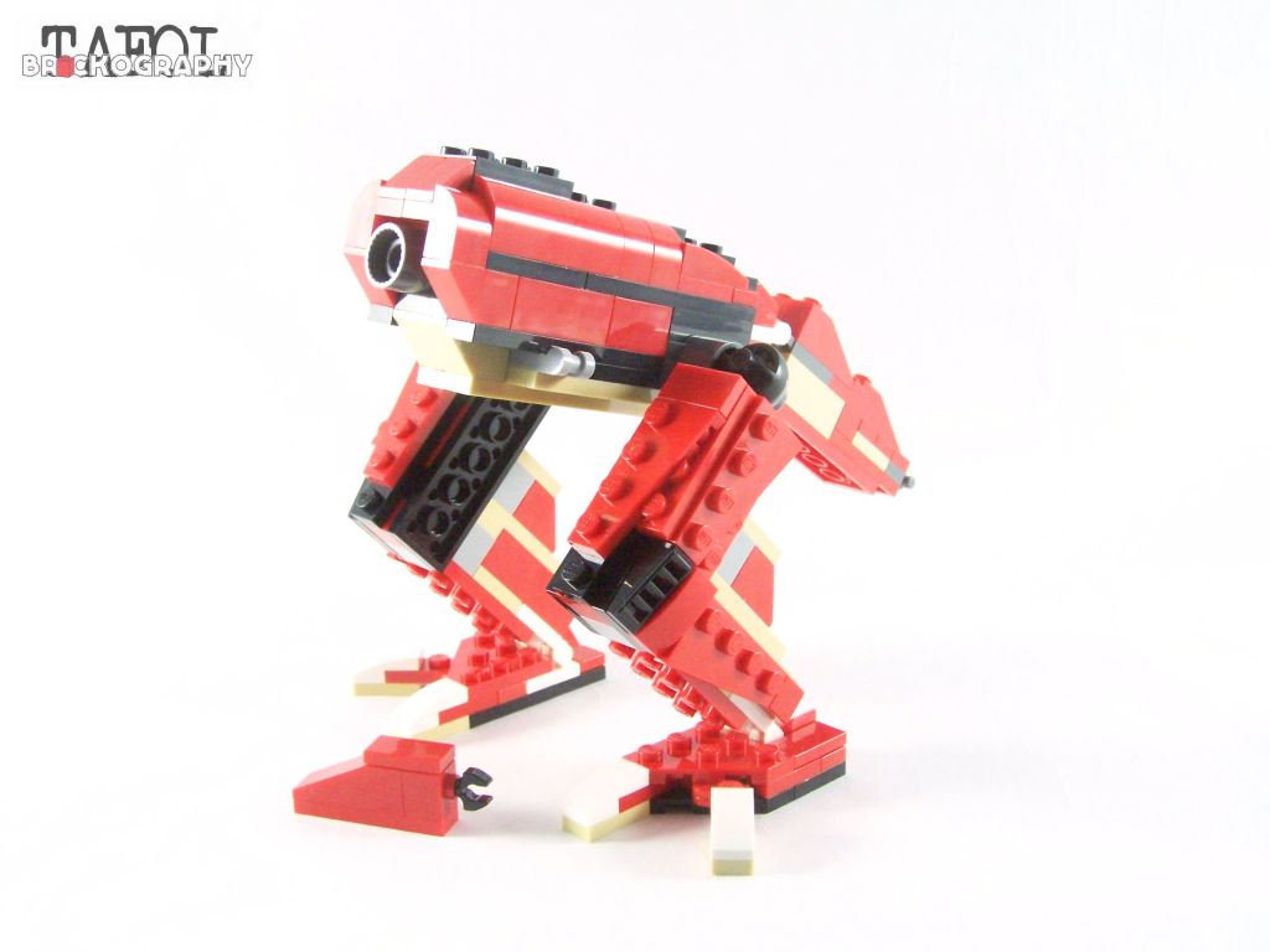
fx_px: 1578
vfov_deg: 33.6
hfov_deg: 43.9
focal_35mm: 43
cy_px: 476
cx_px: 635
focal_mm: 7.1
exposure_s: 1/60
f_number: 4
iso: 400
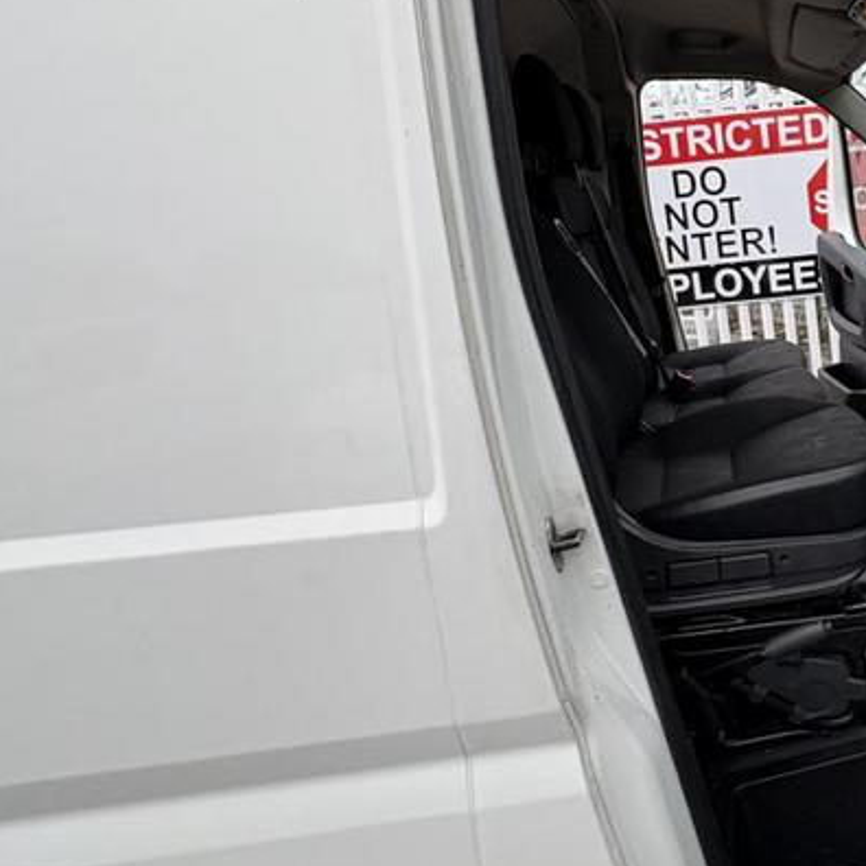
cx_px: 835
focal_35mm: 28
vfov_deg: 57.1
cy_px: 370
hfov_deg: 48.7
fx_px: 793
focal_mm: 2.22
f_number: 2.2
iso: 50
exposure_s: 1/99
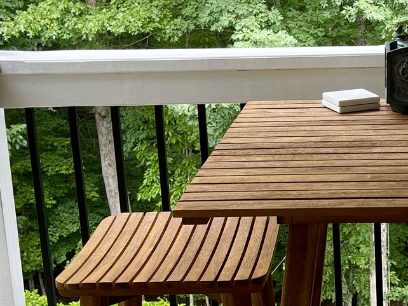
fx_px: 954
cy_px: 108
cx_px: 355
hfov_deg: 23.6
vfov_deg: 18.2
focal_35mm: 81
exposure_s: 1/129
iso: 32
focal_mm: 5.1
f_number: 1.6
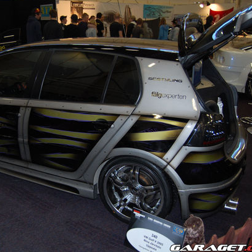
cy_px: 122
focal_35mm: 36
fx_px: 297
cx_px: 78
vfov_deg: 46.0
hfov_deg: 45.2
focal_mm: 18
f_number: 3.5
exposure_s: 1/60
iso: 400
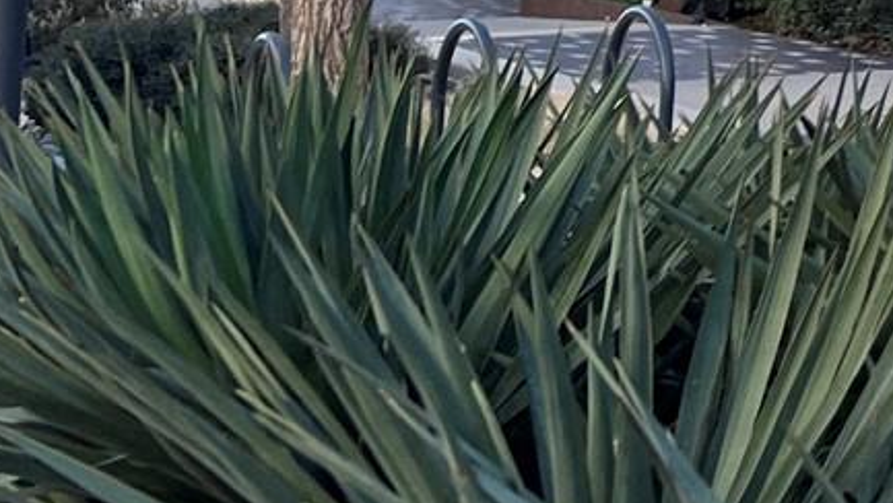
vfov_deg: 8.6
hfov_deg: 13.7
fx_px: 3174
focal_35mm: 134
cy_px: -501
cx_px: 1767
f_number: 1.5
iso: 50
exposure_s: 1/674
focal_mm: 5.7
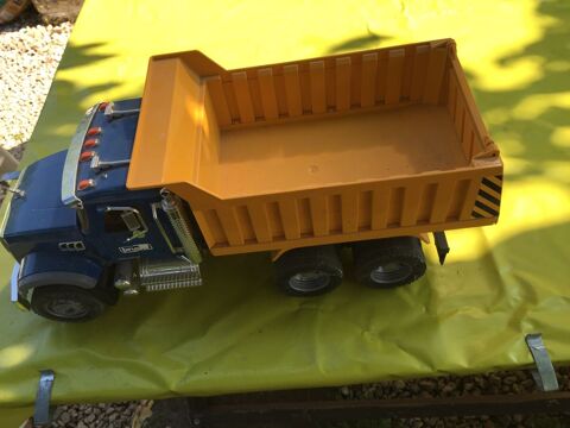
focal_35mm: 29
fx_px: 478
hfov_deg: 61.7
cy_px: 214
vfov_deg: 48.2
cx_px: 285
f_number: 2.2
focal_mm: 4.15
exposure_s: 1/542
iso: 32
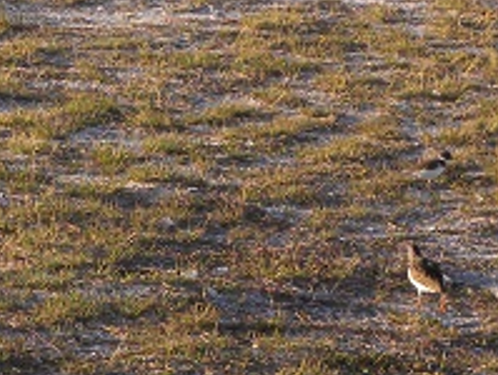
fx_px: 4857
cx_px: -150
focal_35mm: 337
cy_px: -158
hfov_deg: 5.8
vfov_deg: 4.4
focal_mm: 18.8
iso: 64
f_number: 4.5
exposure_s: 1/154
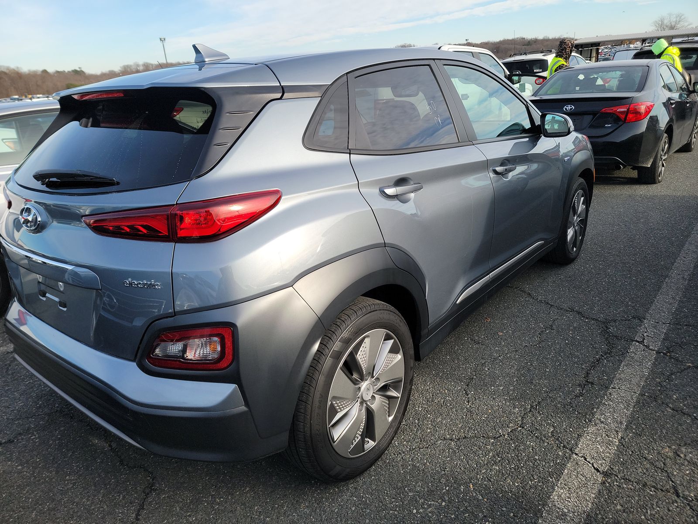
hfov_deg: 71.6
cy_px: 262
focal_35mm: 24
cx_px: 349
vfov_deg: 56.8
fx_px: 484
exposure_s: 1/378
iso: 50
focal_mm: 6.7
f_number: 1.8
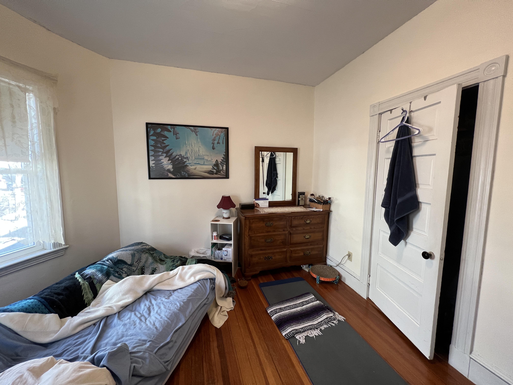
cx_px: 256
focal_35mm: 13
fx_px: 193
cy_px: 192
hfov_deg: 106.2
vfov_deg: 89.9
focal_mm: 1.57
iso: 160
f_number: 1.8
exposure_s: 1/60
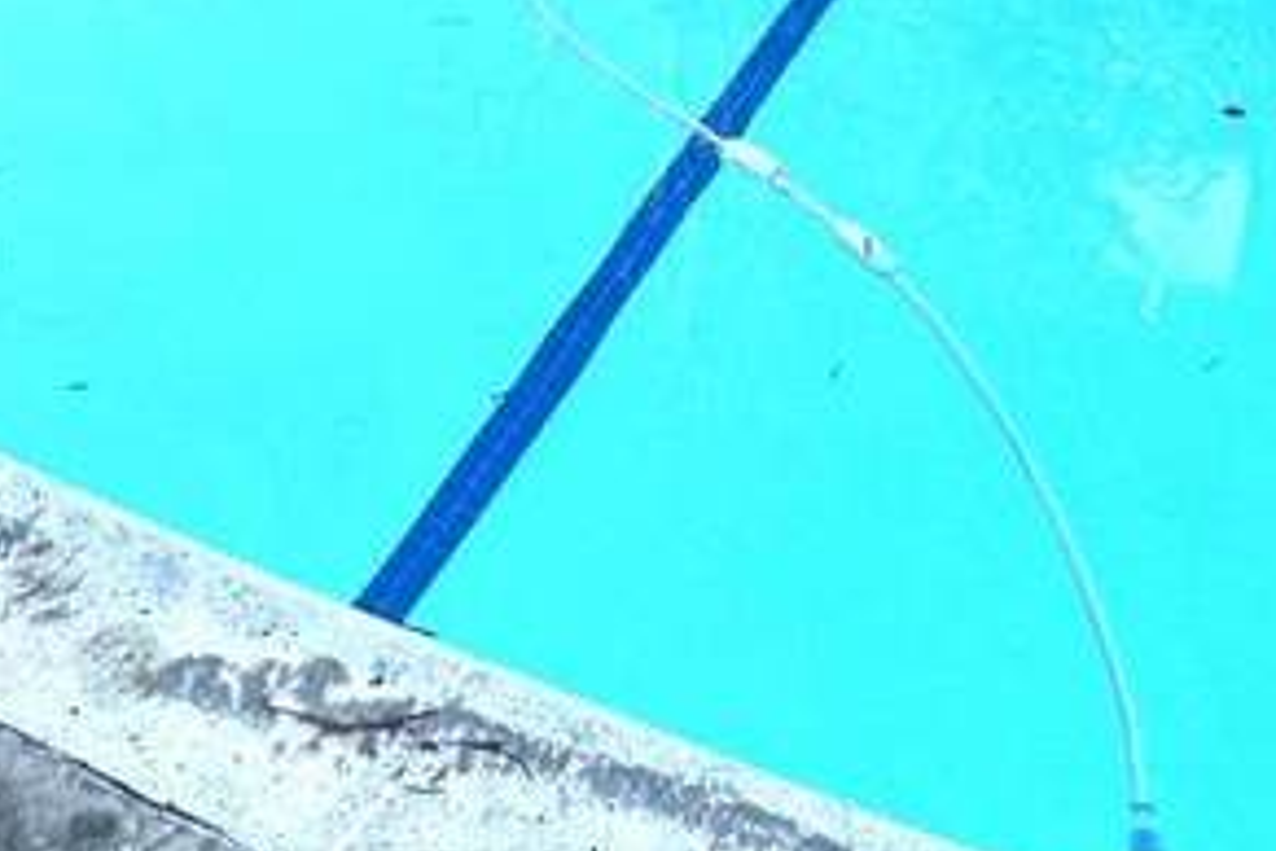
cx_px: 649
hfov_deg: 31.4
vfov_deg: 19.7
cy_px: -219
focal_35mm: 64
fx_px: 2268
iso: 40
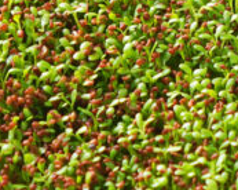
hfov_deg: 5.7
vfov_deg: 4.6
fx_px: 2344
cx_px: 490
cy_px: -99
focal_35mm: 333
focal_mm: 35
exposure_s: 1/160
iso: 100
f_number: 4
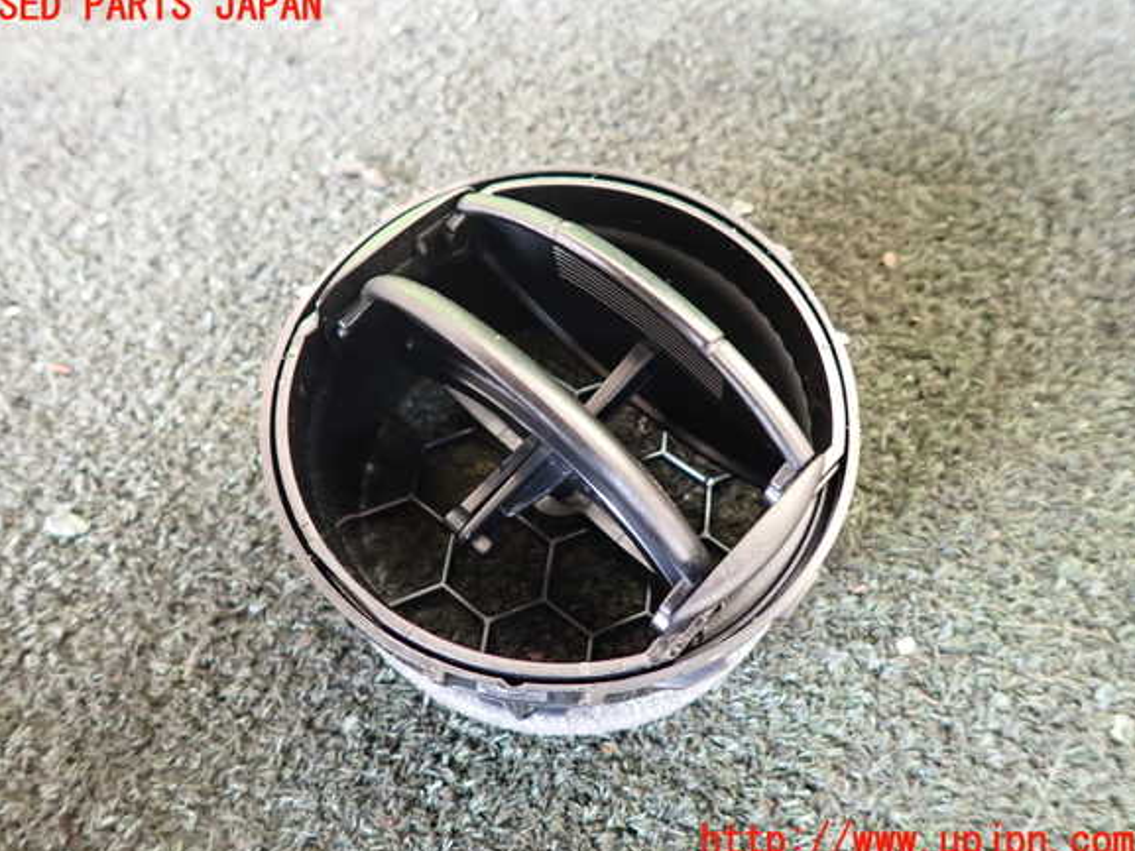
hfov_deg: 67.3
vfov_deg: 53.1
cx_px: 555
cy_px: 425
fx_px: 853
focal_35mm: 26
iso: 400
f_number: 2
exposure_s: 1/30
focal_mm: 4.5
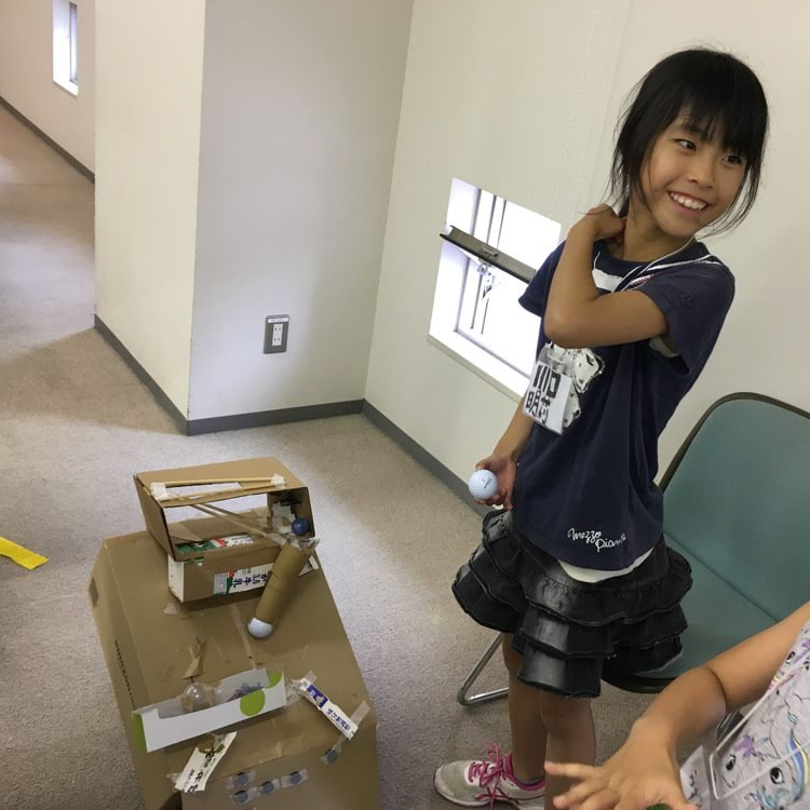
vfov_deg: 47.2
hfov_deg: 46.9
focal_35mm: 35
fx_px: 927
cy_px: 409
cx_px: 491
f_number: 2.2
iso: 64
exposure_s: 1/30
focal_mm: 4.15
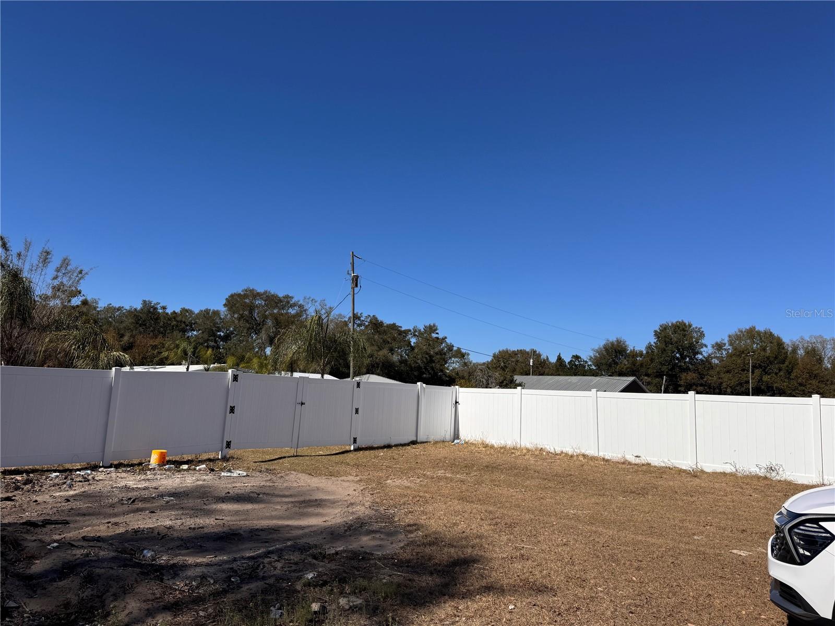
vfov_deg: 56.8
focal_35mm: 24
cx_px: 418
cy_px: 313
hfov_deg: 71.6
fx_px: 579
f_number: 1.78
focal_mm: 6.76
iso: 80
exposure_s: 1/6410
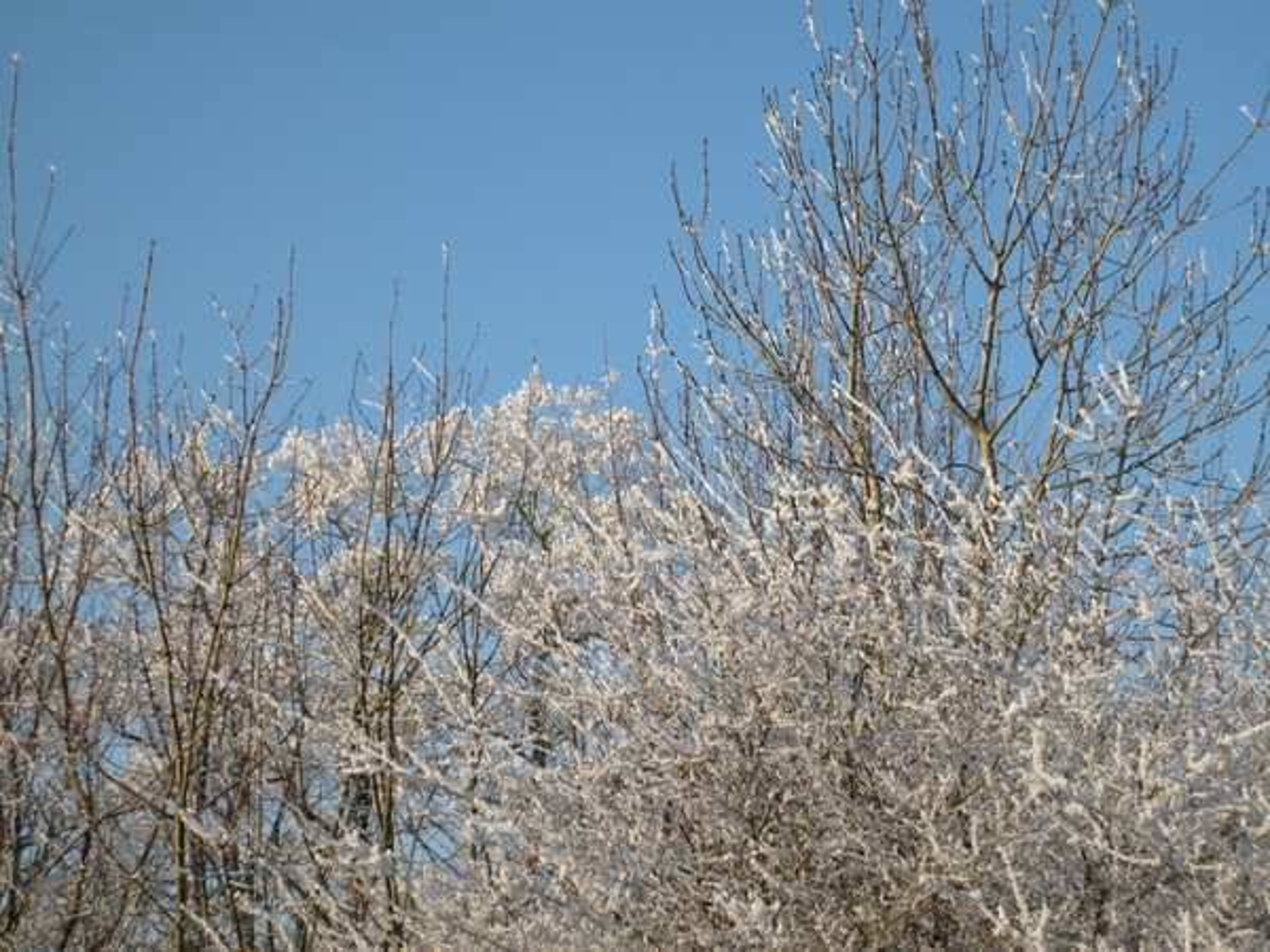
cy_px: 476
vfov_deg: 18.2
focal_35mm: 81
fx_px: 2972
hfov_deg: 24.1
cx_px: 635
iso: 80
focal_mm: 13.7
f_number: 10.6
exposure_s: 1/125
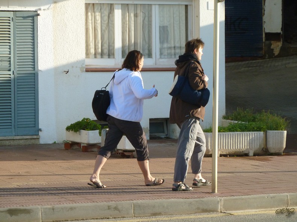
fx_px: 1261
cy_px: 111
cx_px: 148
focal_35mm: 147
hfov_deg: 13.4
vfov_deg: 10.1
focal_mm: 24.1
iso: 250
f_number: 4.5
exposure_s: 1/500
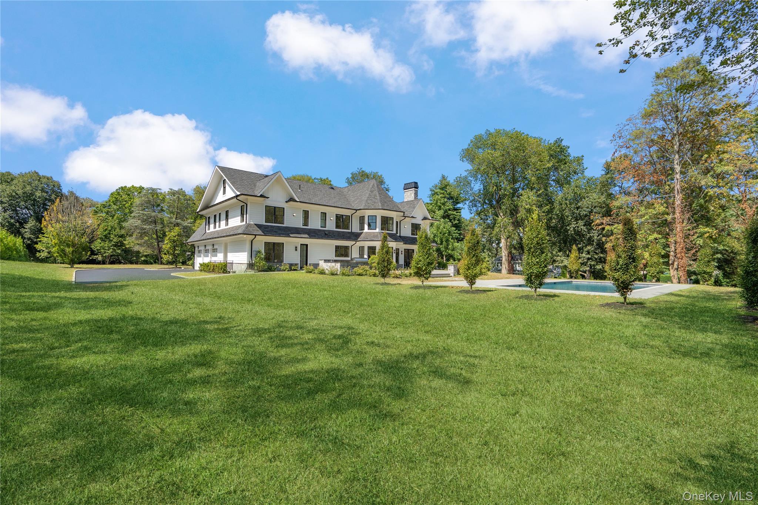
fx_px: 337
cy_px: 252
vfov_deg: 73.7
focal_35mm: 16
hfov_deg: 96.7
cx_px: 379
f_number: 5.6
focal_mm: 16
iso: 80
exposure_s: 1/200
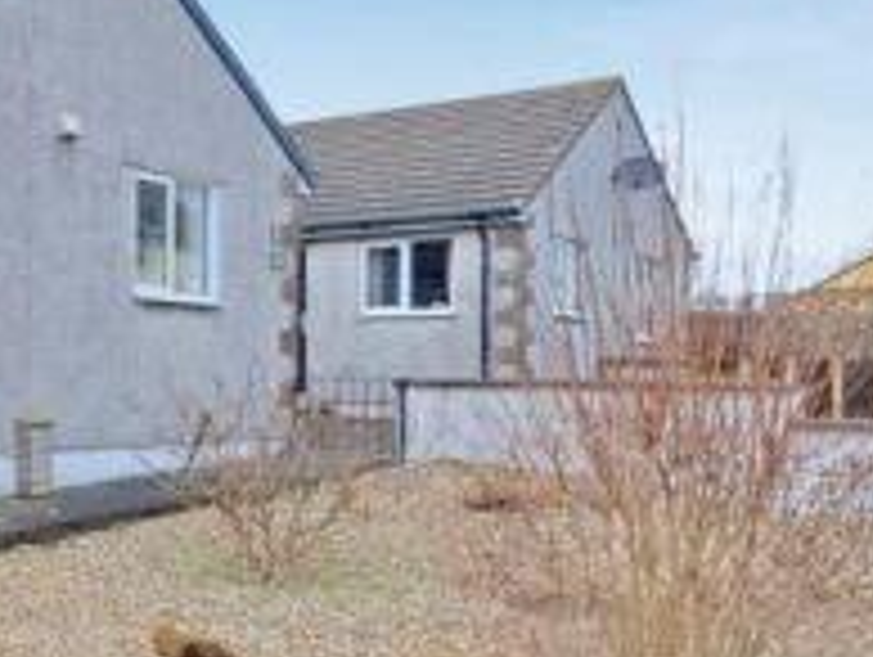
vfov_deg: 34.4
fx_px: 1061
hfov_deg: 35.4
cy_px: 358
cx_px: -169
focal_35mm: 42
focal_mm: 2.03
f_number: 1.8
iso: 50
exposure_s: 1/360
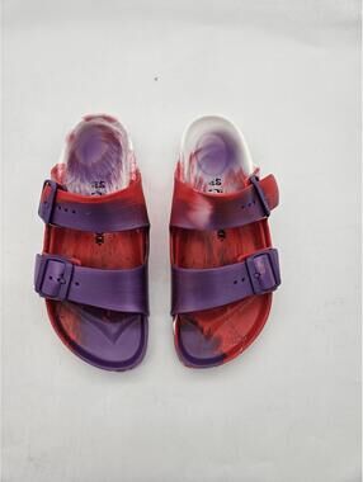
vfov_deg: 73.9
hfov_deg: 59.0
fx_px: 321
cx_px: 182
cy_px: 241
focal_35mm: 23
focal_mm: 5.4
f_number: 1.8
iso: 50
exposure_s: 1/207
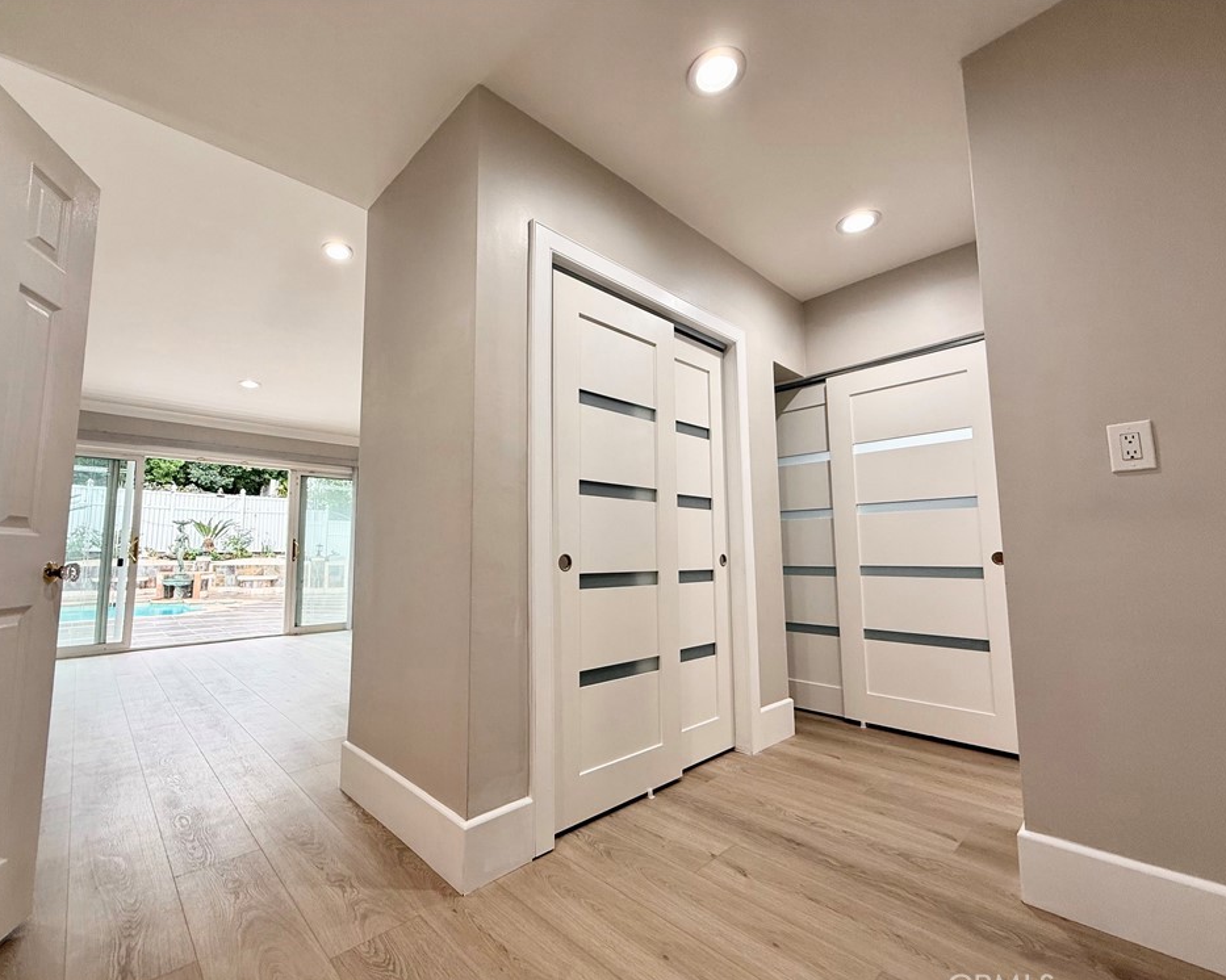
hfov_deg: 96.7
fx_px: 544
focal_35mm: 15
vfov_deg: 84.0
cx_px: 573
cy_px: 501
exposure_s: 1/120
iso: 100
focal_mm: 2.22
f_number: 2.2
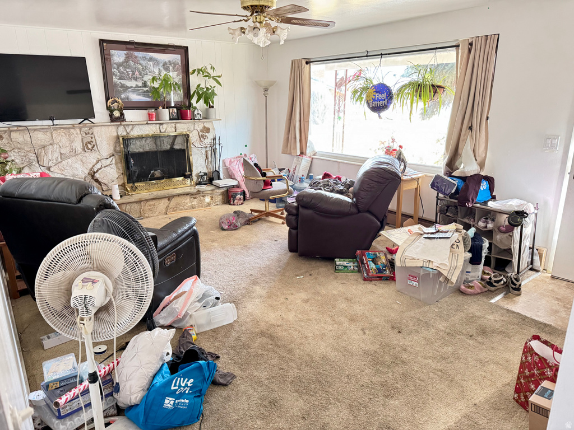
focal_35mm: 24
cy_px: 215
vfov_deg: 56.8
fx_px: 398
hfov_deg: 71.6
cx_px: 287
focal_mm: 6.76
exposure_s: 1/60
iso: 500
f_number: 1.78
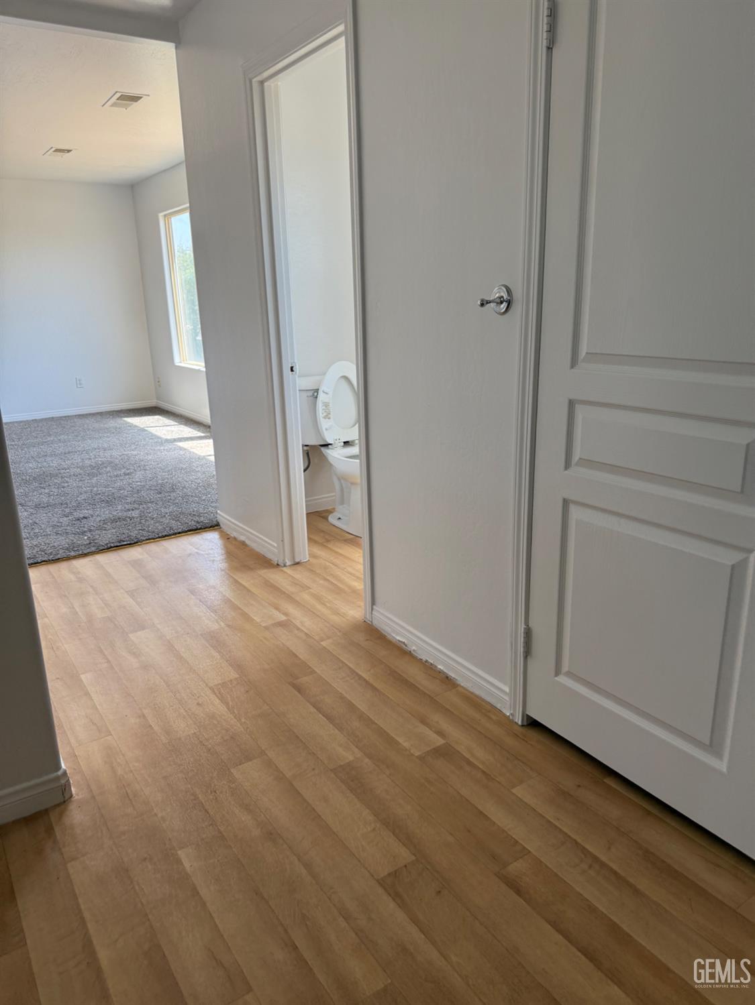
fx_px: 698
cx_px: 378
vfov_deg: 71.6
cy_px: 502
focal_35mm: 24
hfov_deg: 56.8
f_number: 1.78
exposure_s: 1/236
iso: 125
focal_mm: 6.76
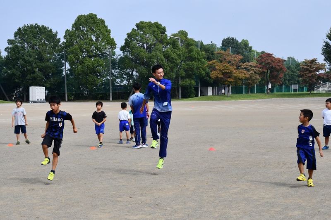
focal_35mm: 60
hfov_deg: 33.4
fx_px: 552
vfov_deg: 22.6
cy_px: 110
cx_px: 166
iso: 400
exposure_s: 1/1600
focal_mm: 40
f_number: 7.1
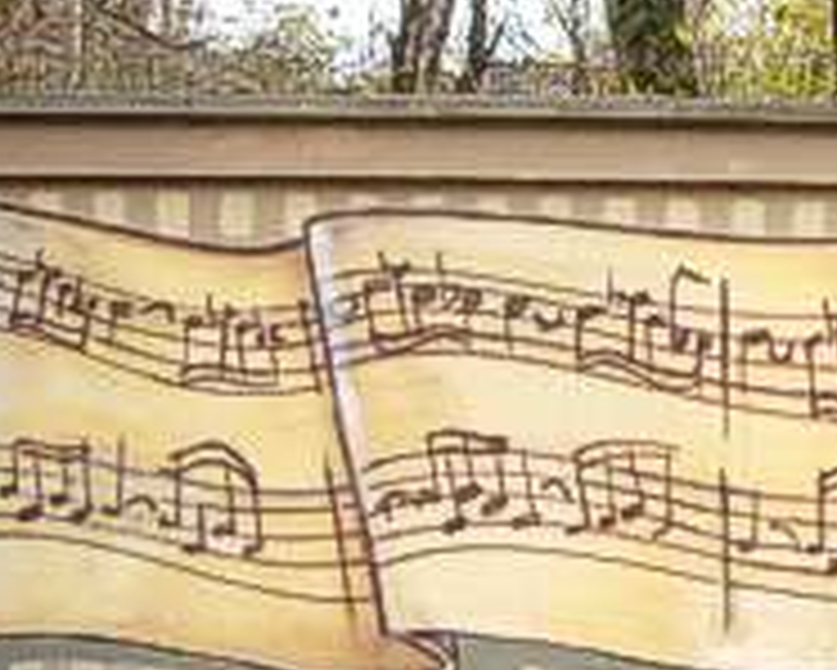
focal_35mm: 66
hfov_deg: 27.6
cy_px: 436
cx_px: 770
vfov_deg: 23.1
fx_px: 1636
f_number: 2.8
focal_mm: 4.6
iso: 80
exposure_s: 1/80
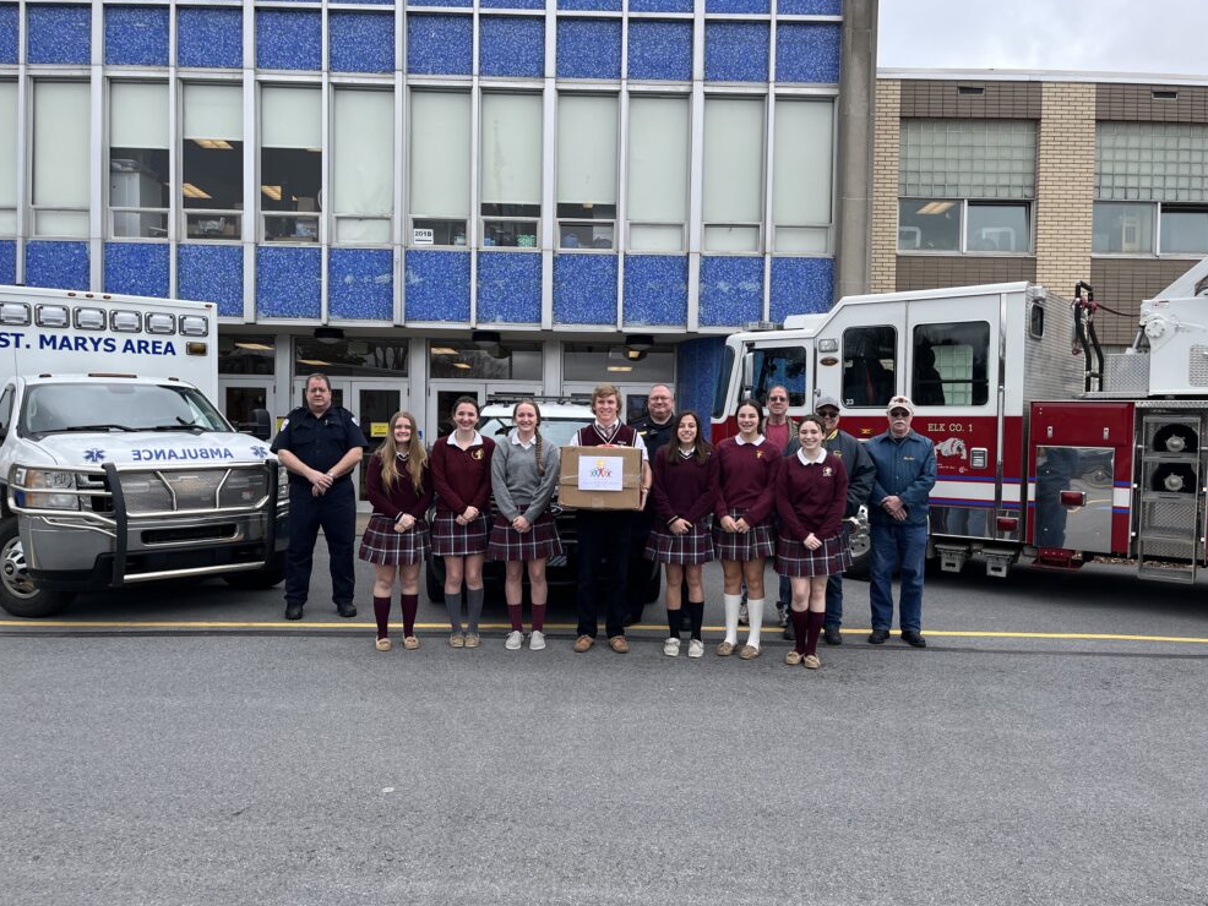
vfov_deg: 51.4
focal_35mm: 27
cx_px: 611
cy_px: 455
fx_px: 942
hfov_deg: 65.3
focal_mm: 5.1
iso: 50
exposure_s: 1/992
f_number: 1.6
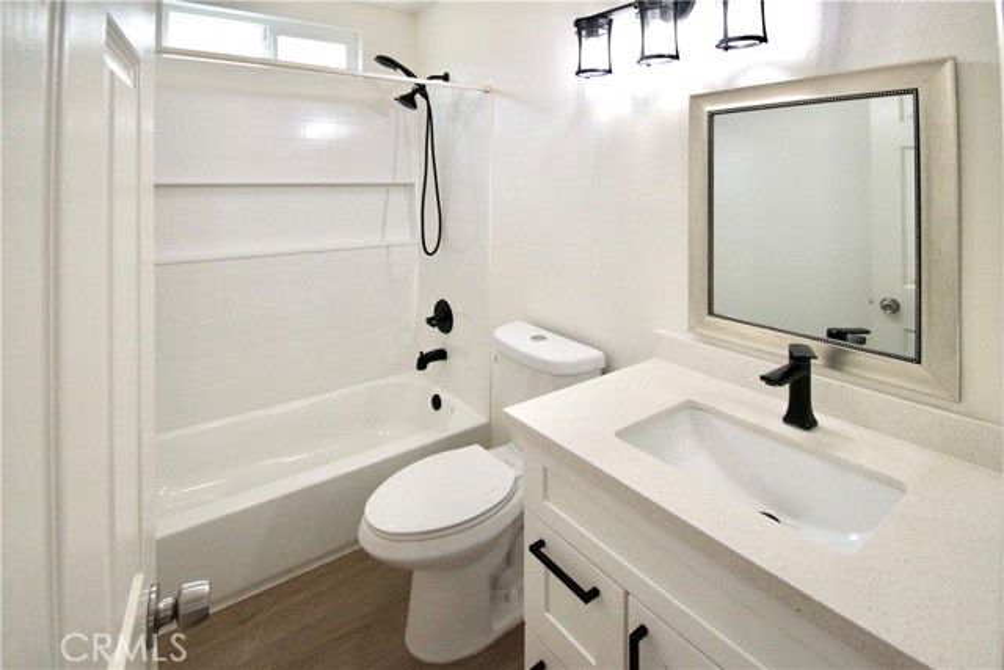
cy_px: 335
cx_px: 502
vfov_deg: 77.4
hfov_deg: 100.4
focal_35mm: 15
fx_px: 418
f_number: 4.5
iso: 450
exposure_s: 1/250
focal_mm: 10
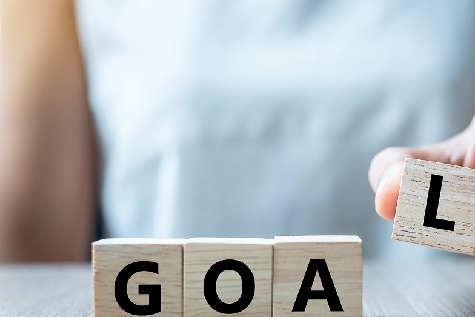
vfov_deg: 19.2
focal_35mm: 71
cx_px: 317
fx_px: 937
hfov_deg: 28.3
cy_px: 202
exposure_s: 1/240
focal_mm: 35
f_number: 3.2
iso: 200
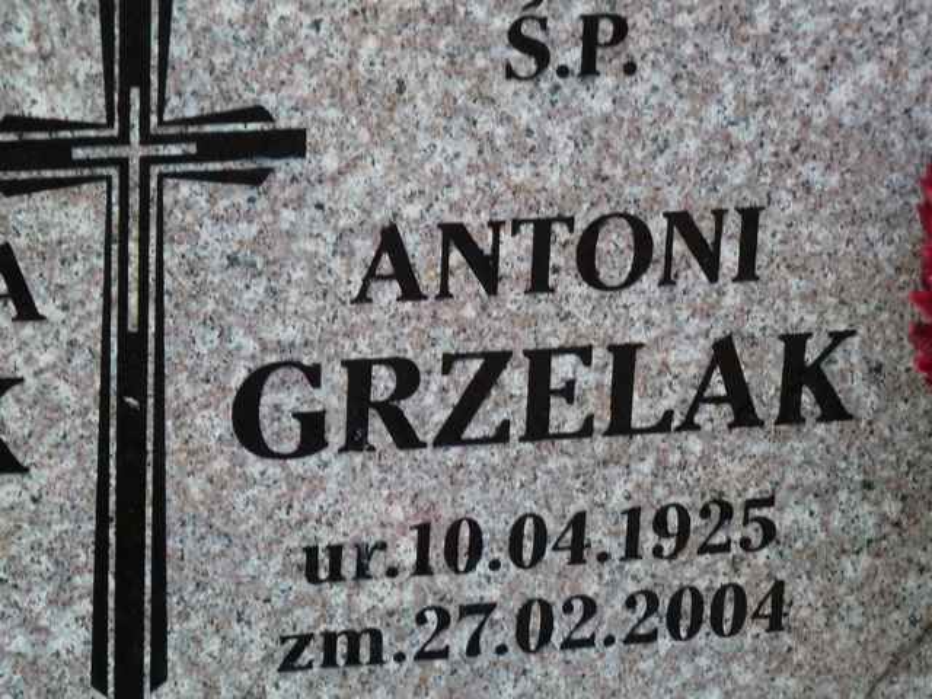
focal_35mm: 137
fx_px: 3689
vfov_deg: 10.8
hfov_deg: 14.4
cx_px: 466
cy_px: 350
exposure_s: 1/50
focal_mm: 22.5
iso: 160
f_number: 4.5
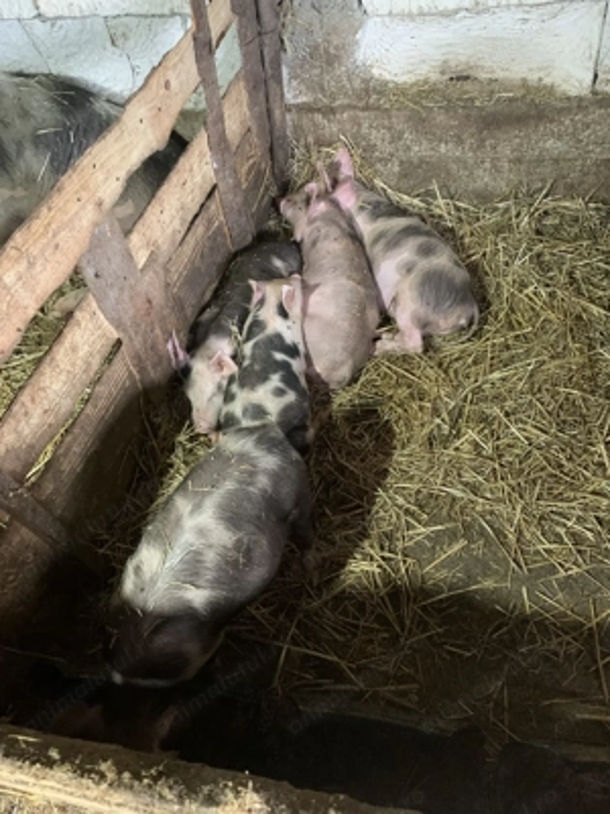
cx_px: 305
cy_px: 407
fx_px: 611
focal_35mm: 26
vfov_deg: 67.3
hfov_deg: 53.1
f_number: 1.8
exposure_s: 1/30
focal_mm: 4.25
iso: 500
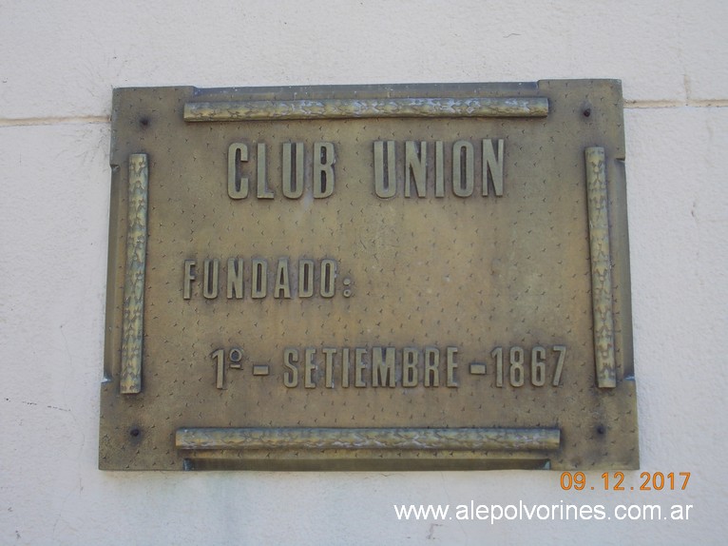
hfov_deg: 37.5
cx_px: 364
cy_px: 273
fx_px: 1072
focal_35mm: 51
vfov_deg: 28.5
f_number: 3.6
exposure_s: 1/160
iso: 80
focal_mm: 7.2
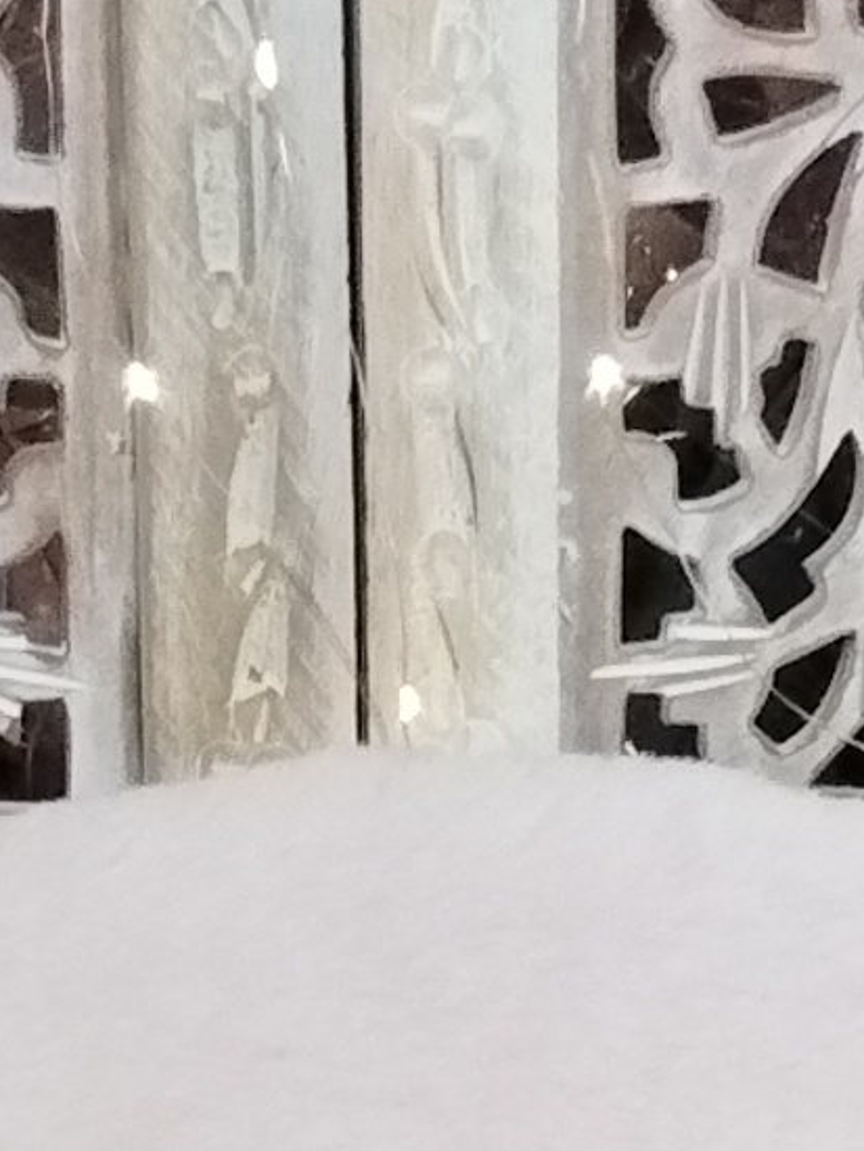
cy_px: 3049
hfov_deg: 7.8
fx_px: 6285
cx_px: 893
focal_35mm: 189
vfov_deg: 9.1
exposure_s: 1/50
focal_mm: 4.95
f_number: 1.9
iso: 1000
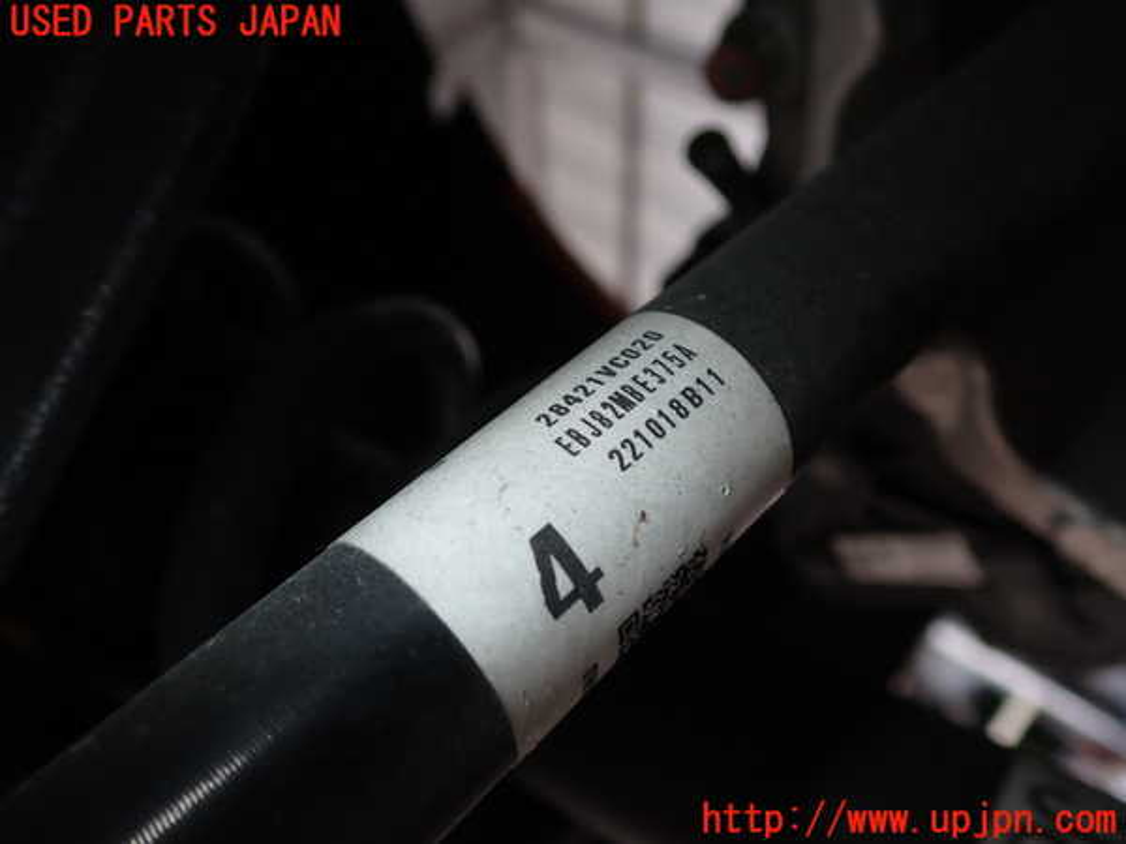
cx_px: 563
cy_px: 422
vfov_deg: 46.8
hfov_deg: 60.0
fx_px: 976
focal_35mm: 30
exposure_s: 1/30
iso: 125
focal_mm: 5.4
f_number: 6.3
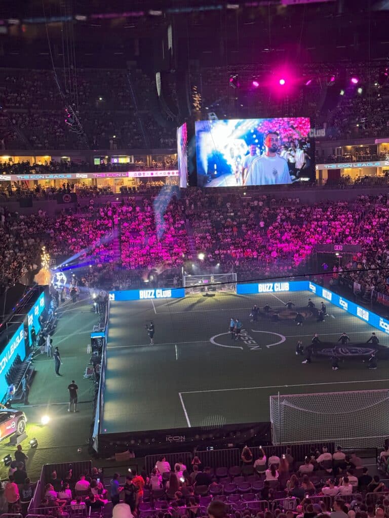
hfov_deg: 30.3
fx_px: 719
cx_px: 194
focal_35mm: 48
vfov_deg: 39.7
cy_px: 259
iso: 640
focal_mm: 6.76
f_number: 1.78
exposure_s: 1/29
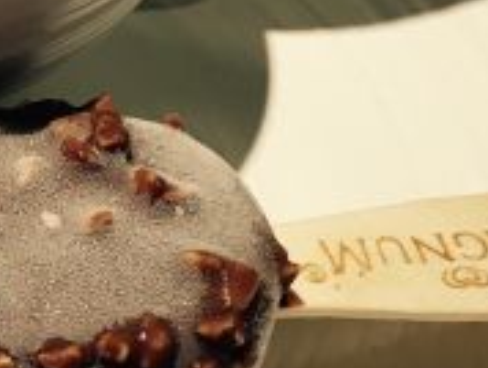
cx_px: -200
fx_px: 1609
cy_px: 78
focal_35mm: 114
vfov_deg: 13.0
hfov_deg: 16.1
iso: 80
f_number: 2.2
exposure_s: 1/33
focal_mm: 4.15
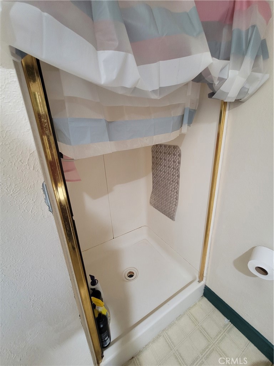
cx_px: 137
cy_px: 183
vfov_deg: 106.2
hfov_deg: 89.9
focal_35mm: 13
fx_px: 137
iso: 500
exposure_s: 1/30
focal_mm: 2.2
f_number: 2.2
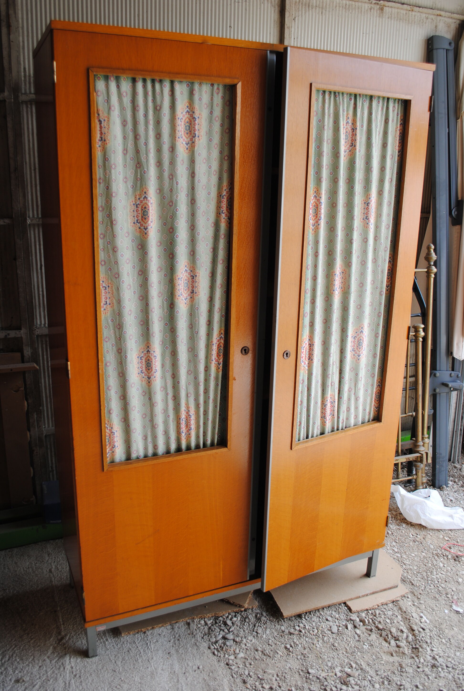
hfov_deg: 43.8
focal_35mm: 30
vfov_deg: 61.8
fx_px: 577
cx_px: 232
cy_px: 346
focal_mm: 20
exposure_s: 1/125
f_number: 5.6
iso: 140
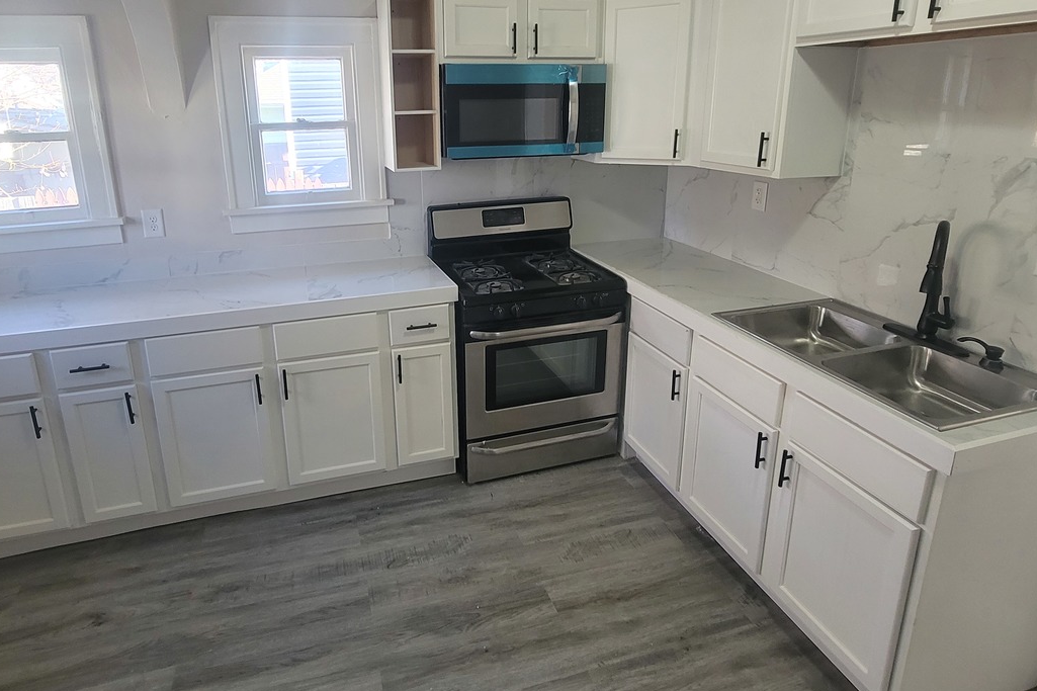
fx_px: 547
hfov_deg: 86.7
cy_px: 255
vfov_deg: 63.5
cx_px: 472
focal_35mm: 19
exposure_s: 1/60
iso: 200
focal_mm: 2.2
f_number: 2.2
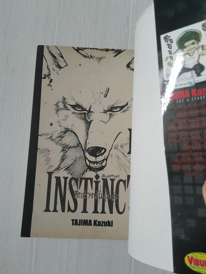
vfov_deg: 67.3
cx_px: 103
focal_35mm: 26
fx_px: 206
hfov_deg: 53.1
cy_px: 137
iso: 800
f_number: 1.8
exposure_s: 1/25
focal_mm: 3.98
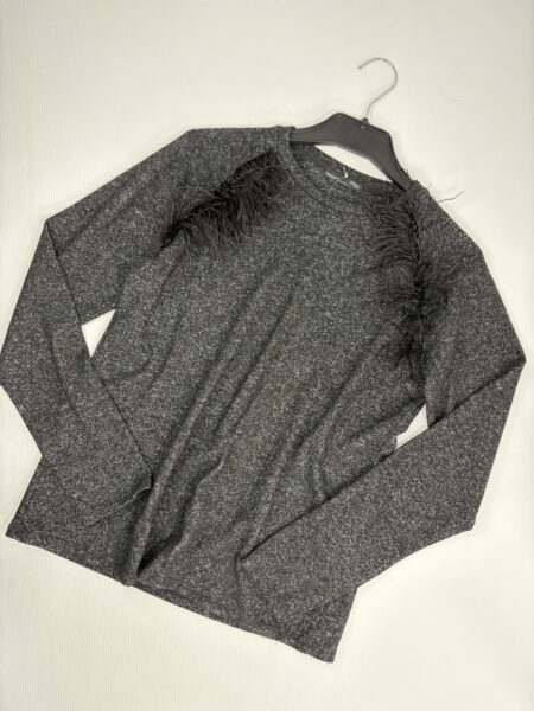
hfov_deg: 53.1
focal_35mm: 26
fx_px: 535
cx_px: 267
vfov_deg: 67.3
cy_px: 356
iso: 40
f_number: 1.6
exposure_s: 1/100
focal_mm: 5.96
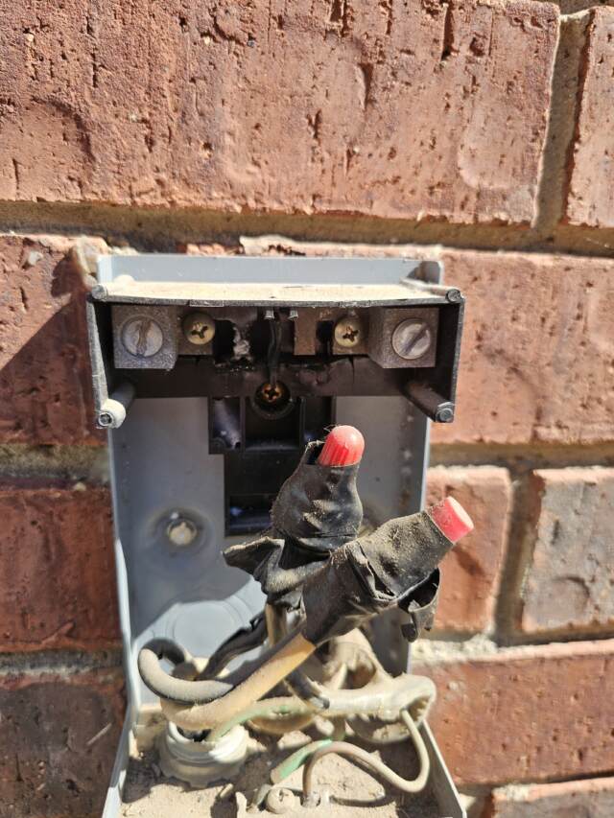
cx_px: 307
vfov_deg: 73.9
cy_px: 409
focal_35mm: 23
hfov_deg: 58.9
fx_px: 544
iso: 10
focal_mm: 6.3
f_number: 1.7
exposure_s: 1/222
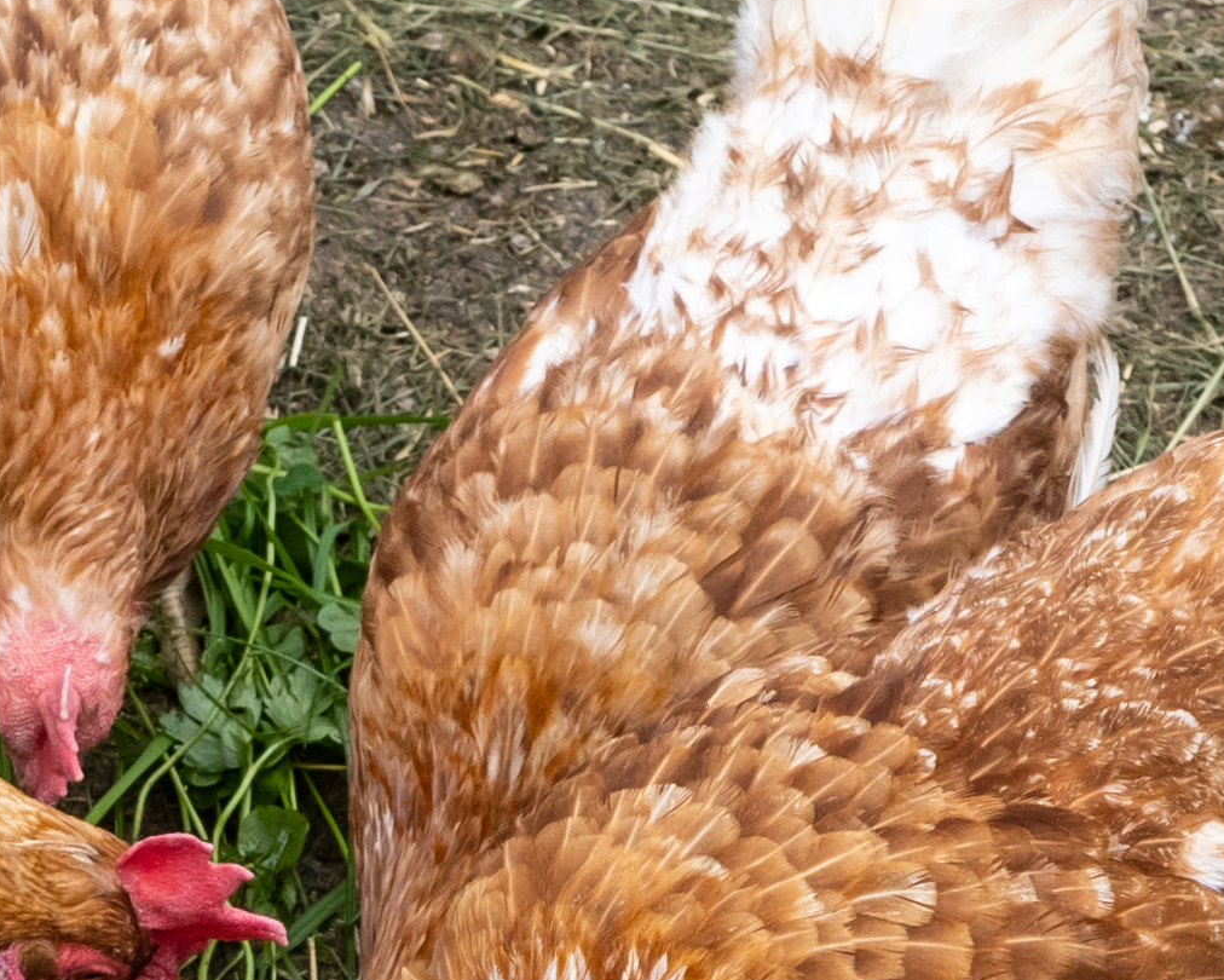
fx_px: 7247
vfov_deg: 7.7
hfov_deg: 9.5
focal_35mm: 200
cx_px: -256
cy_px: 1085
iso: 250
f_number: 5
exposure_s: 1/640
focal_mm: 20
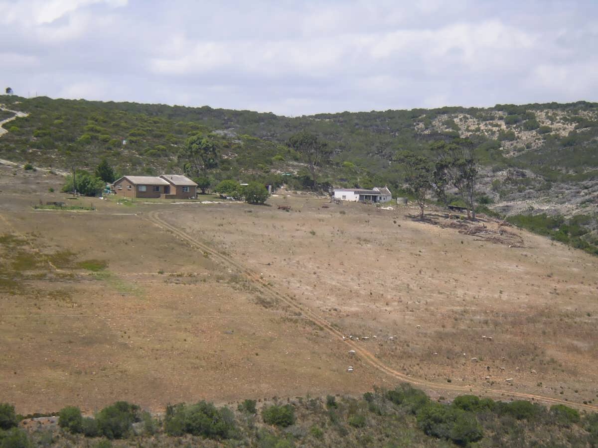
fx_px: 1797
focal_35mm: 104
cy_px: 224
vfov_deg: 14.2
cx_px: 299
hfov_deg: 18.9
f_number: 3.9
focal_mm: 16
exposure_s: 1/640
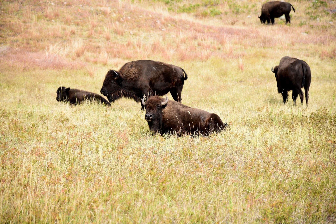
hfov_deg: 17.1
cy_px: 112
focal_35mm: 120
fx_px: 1120
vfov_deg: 11.4
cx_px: 168
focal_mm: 120
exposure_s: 1/320
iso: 100
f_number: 4.5
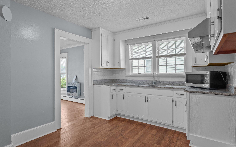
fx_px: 123
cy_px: 78
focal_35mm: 19
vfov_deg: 61.9
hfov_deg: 87.7
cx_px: 118
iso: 400
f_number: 9
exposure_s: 1/4
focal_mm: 18.1
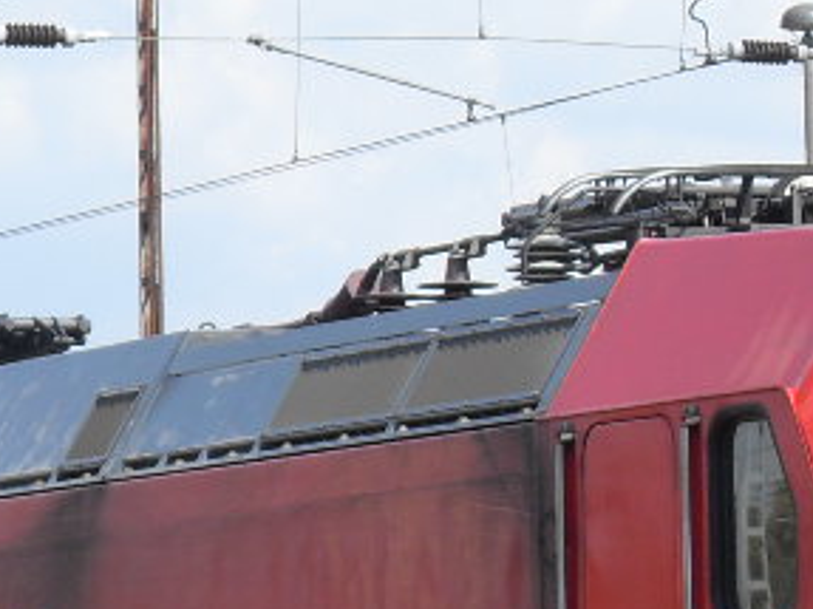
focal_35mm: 364
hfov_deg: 5.4
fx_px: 8545
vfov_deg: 4.1
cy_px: 785
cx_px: 544
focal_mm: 18.1
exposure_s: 1/250
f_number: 5.2
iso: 80
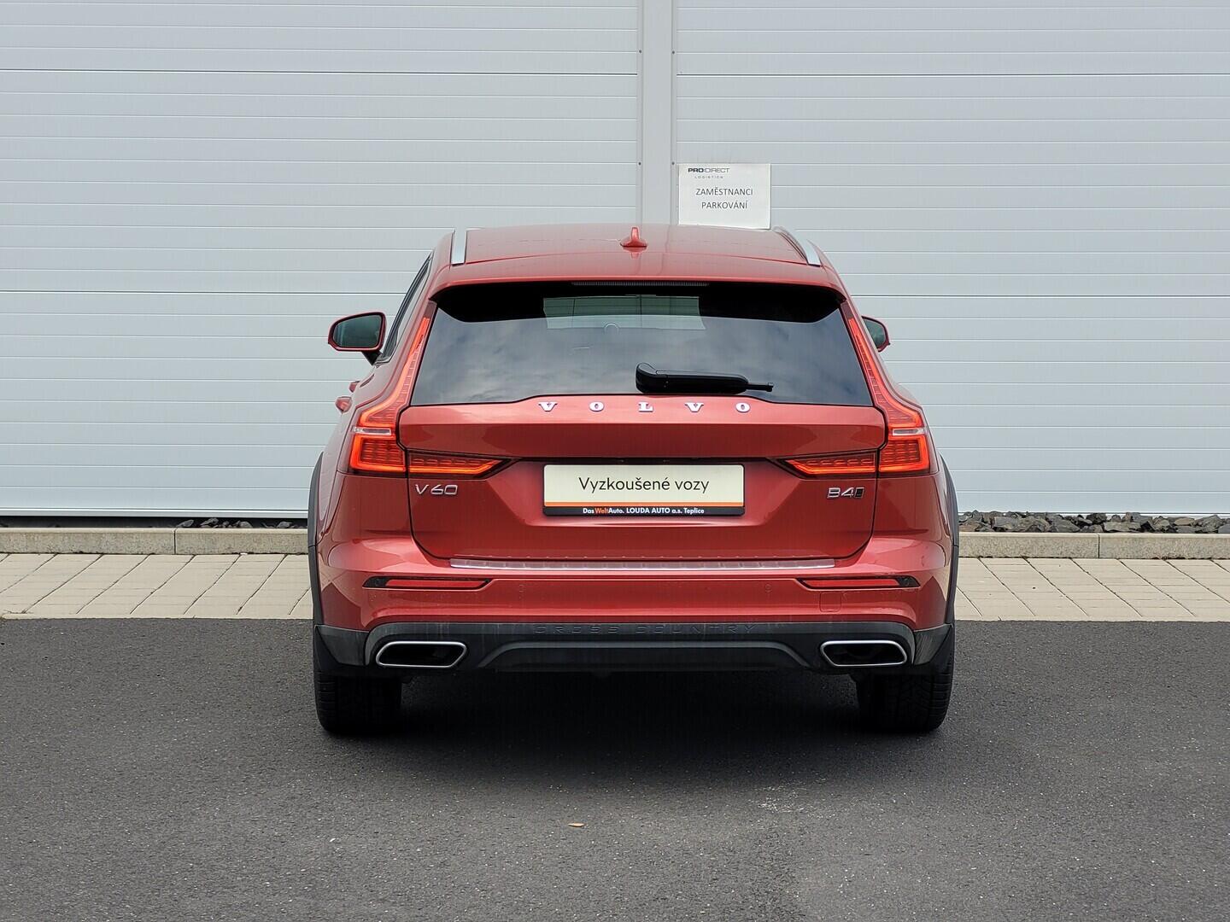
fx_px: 2700
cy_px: 461
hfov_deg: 25.7
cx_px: 615
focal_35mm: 76
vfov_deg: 19.4
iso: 25
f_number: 2.4
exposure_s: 1/228
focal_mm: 7.12
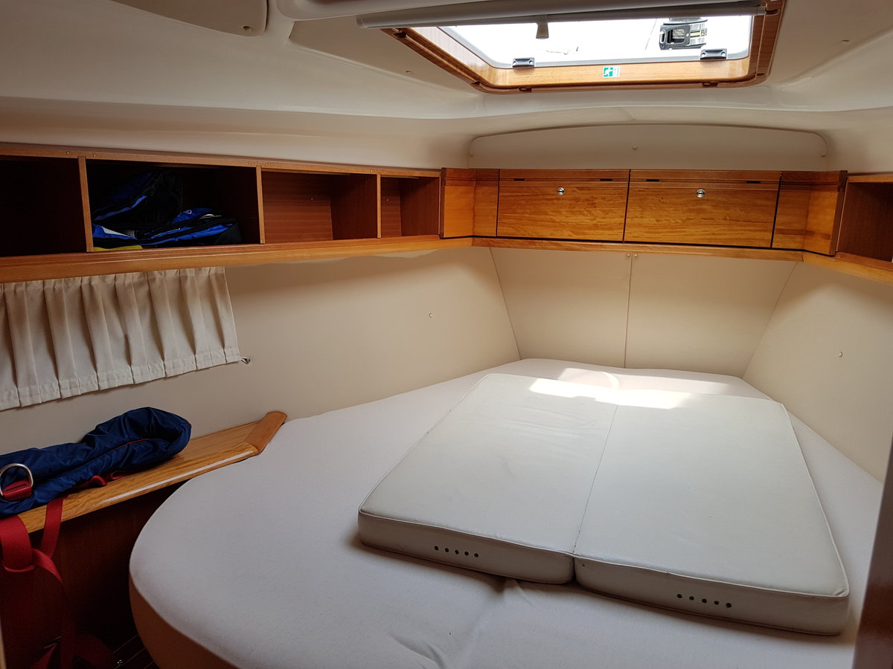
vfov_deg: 53.1
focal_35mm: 26
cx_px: 446
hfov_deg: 67.3
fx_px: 671
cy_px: 334
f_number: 1.7
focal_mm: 4.2
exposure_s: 1/434
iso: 40
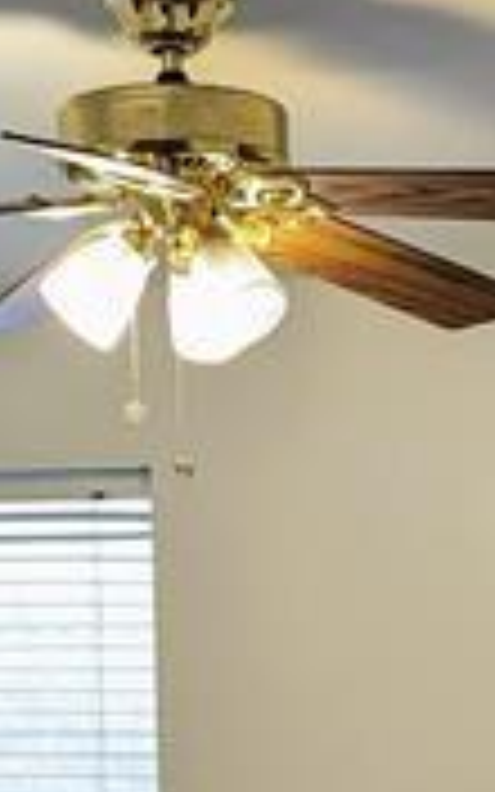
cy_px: 1089
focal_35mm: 111
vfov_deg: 17.4
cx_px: 432
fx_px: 2396
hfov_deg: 11.7
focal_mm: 6.81
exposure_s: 1/120
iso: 579
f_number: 1.85
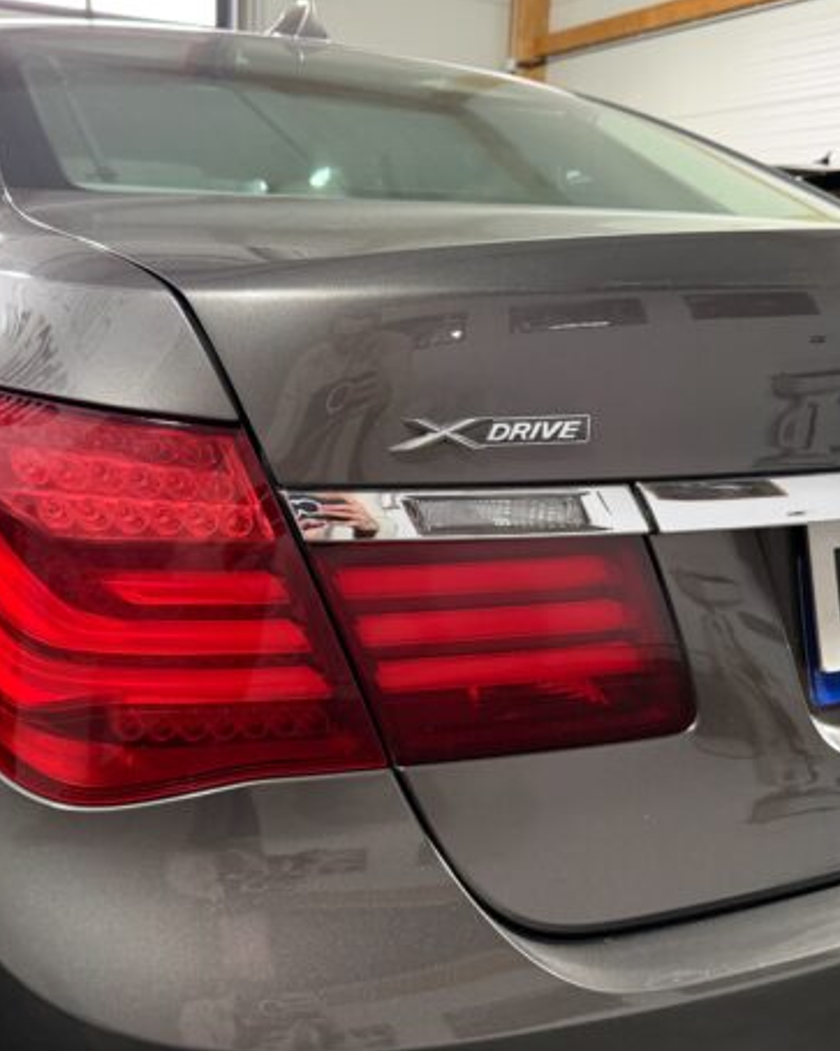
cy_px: 520
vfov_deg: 55.7
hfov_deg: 45.4
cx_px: 322
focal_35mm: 32
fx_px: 995
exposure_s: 1/33
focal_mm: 6.76
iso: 640
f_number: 1.78
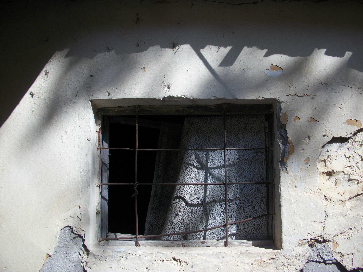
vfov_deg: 40.7
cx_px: 182
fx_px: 367
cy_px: 136
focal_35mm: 35
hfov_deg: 52.6
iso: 80
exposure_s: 1/1000
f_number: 3.1
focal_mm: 6.3
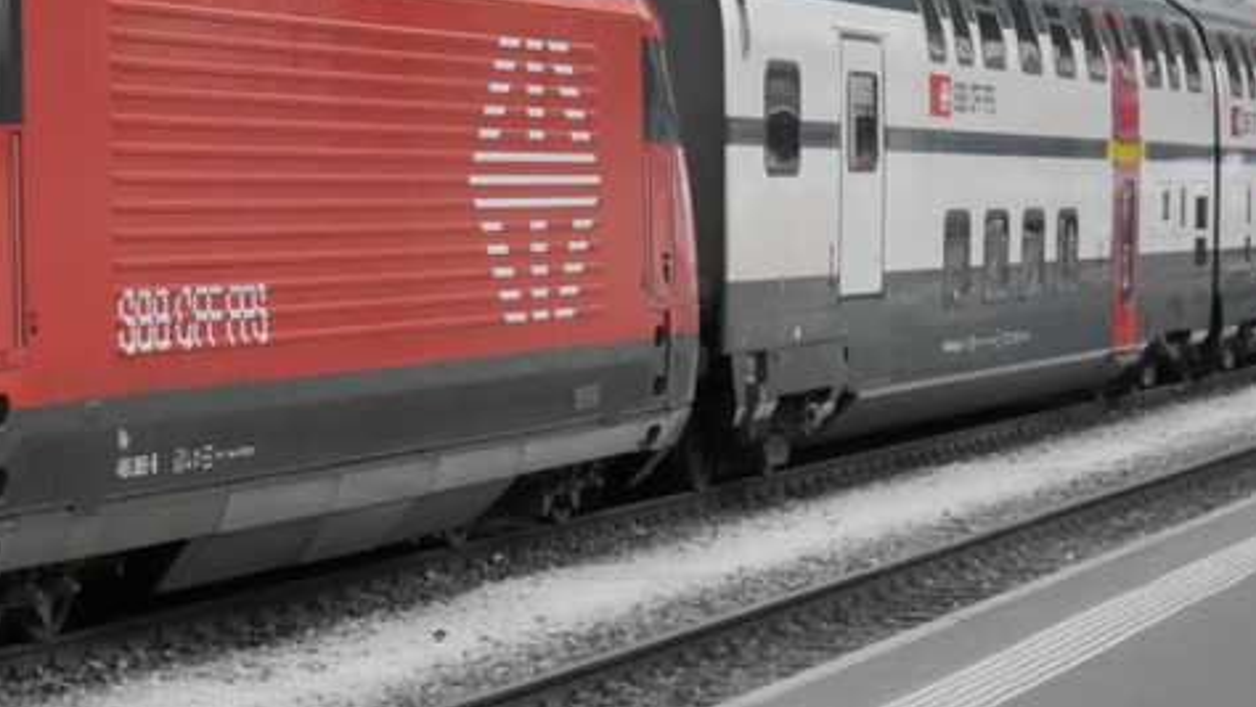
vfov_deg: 6.3
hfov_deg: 11.1
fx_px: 6430
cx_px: 74
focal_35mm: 193
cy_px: 217
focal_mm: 42
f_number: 5.6
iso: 1250
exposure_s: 1/80
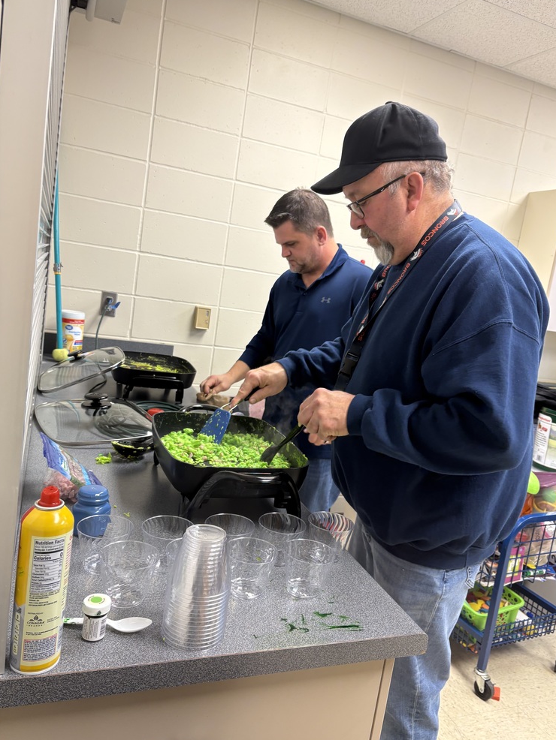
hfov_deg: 51.4
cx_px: 286
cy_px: 374
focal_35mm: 27
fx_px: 578
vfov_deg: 65.3
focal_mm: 5.96
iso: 100
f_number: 1.6
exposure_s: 1/60
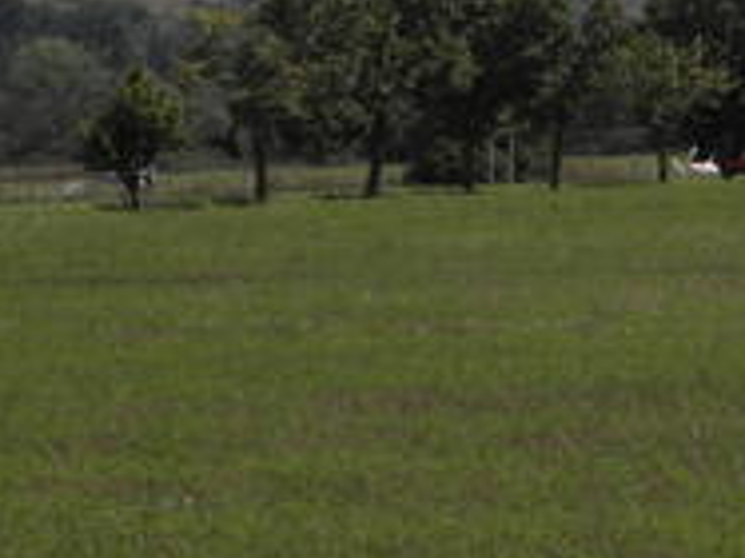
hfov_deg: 6.9
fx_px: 6173
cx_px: 753
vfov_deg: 5.1
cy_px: -327
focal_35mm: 287
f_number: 5.6
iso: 64
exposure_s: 1/500
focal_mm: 15.11
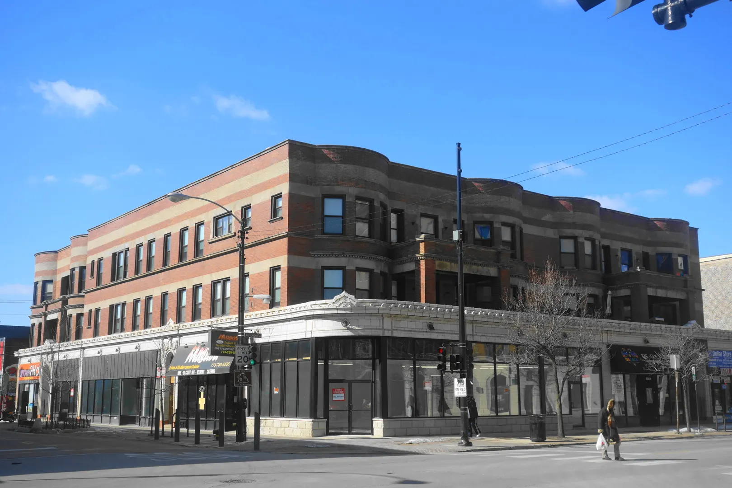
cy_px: 244
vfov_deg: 32.6
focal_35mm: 41
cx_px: 366
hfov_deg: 47.4
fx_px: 834
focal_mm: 15.28
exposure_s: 1/800
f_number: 4.5
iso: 125
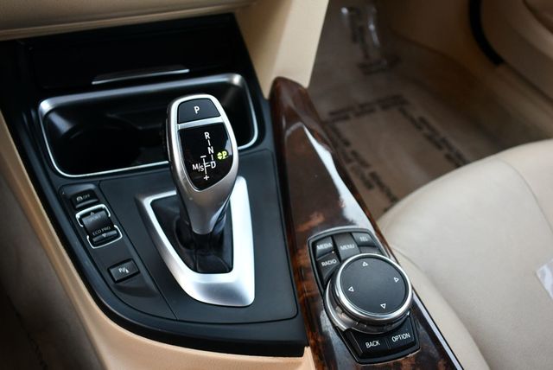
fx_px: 553
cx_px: 276
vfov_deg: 36.9
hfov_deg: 53.1
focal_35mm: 36
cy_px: 185
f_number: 3.5
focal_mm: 18
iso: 800
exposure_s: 1/250
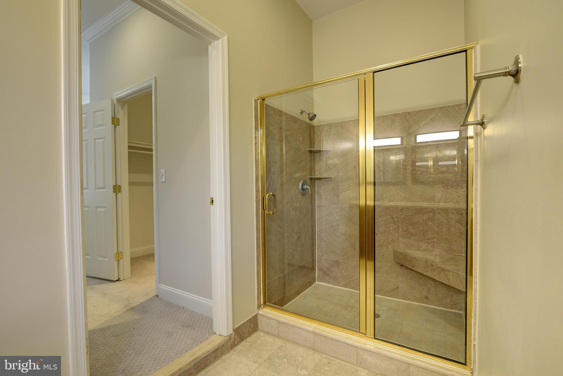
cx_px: 282
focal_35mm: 16
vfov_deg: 73.8
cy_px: 188
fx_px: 250
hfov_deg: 96.7
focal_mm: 16
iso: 200
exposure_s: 1/8
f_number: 5.6
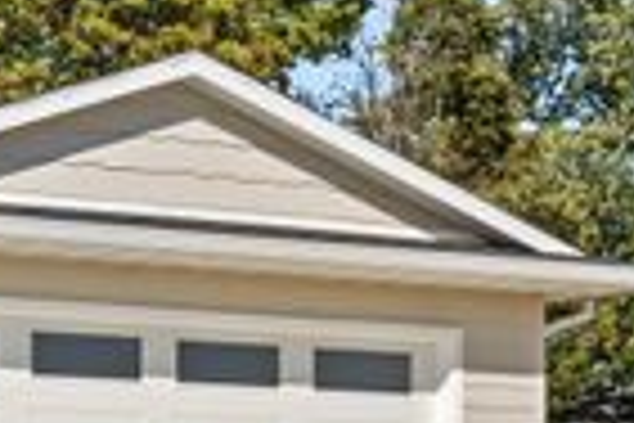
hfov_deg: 14.4
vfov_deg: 10.5
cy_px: 250
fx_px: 2307
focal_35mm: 131
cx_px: -382
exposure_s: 1/1600
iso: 400
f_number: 9
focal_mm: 25
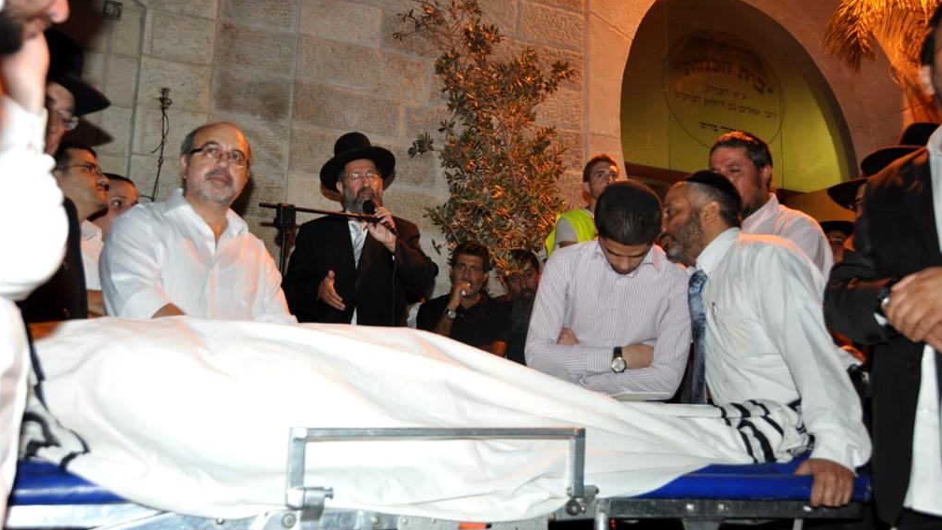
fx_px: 874
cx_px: 475
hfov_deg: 56.6
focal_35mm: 35
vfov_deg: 33.7
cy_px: 237
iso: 800
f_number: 4
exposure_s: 1/60
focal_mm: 22
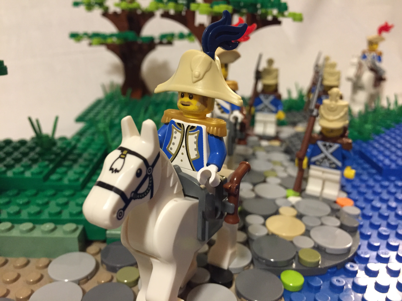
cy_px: 150
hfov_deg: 61.7
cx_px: 201
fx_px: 337
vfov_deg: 48.2
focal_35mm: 29
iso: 250
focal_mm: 4.15
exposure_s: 1/15
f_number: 2.2
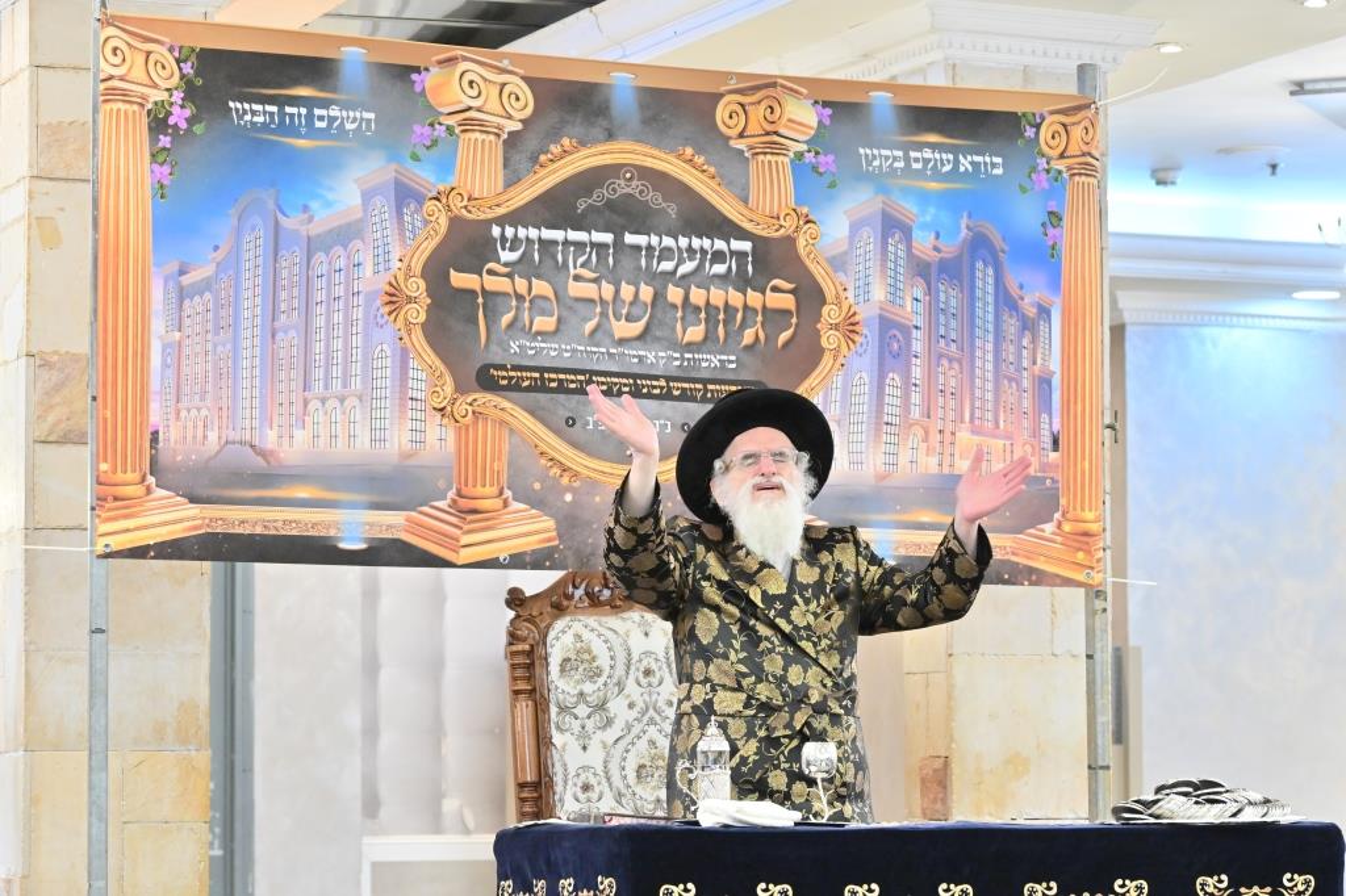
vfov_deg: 13.3
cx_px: 673
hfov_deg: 19.8
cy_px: 448
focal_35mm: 103
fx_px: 3850
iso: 1600
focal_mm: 69
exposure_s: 1/100
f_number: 4
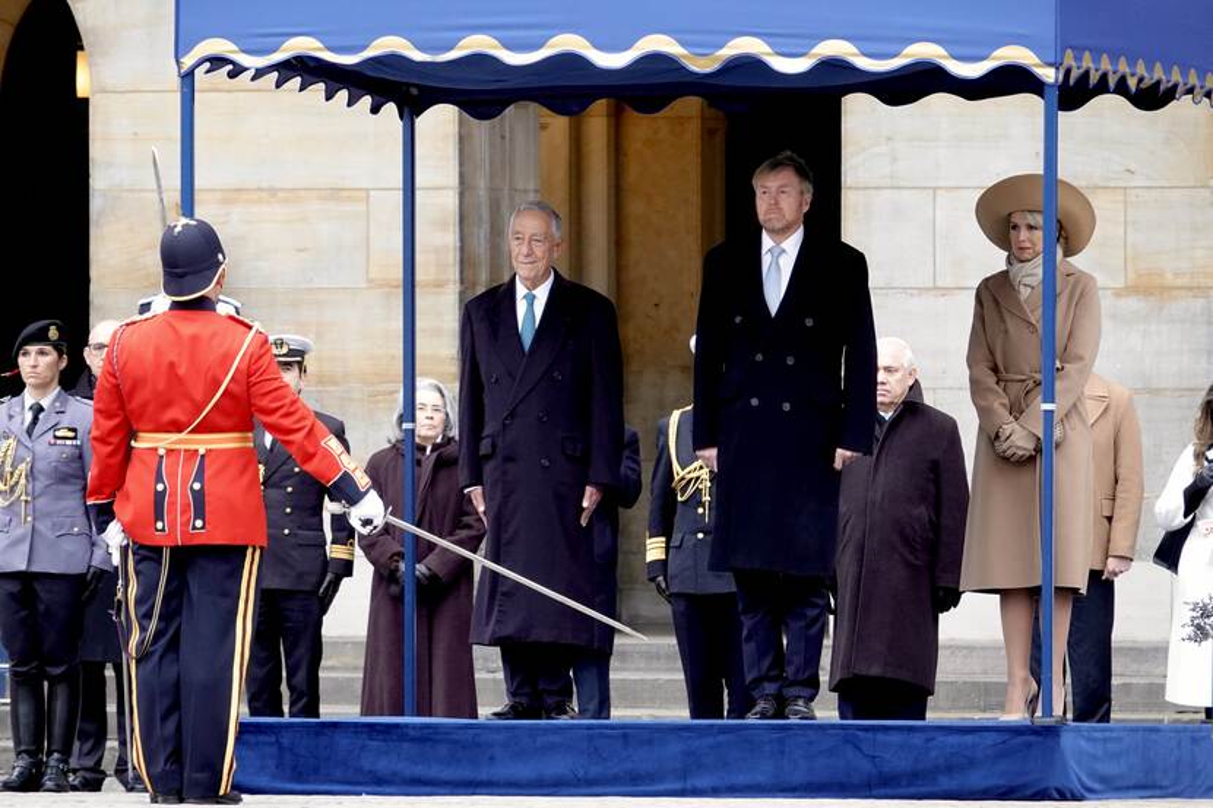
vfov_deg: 4.0
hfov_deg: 6.0
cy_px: 404
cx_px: 606
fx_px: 11487
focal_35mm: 341
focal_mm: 124.94
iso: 800
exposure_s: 1/60
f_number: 4
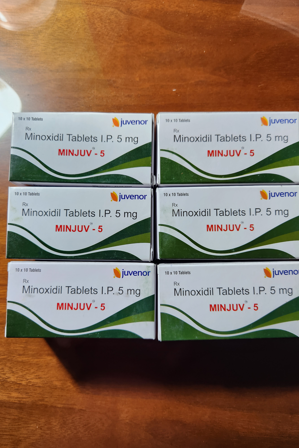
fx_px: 299
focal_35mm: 24
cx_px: 148
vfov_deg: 73.7
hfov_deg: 53.1
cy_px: 223
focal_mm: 5.4
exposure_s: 1/120
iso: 100
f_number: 1.8
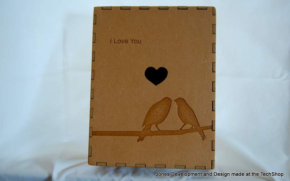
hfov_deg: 49.3
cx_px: 145
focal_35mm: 40
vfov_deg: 32.0
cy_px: 86
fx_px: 316
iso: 400
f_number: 4.2
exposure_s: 1/50
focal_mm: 26
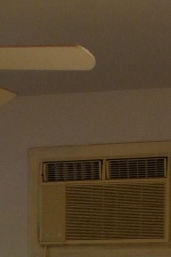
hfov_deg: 8.3
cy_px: 419
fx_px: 1162
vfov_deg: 11.9
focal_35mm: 163
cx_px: -23
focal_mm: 18
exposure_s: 1/125
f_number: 3.5
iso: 2000
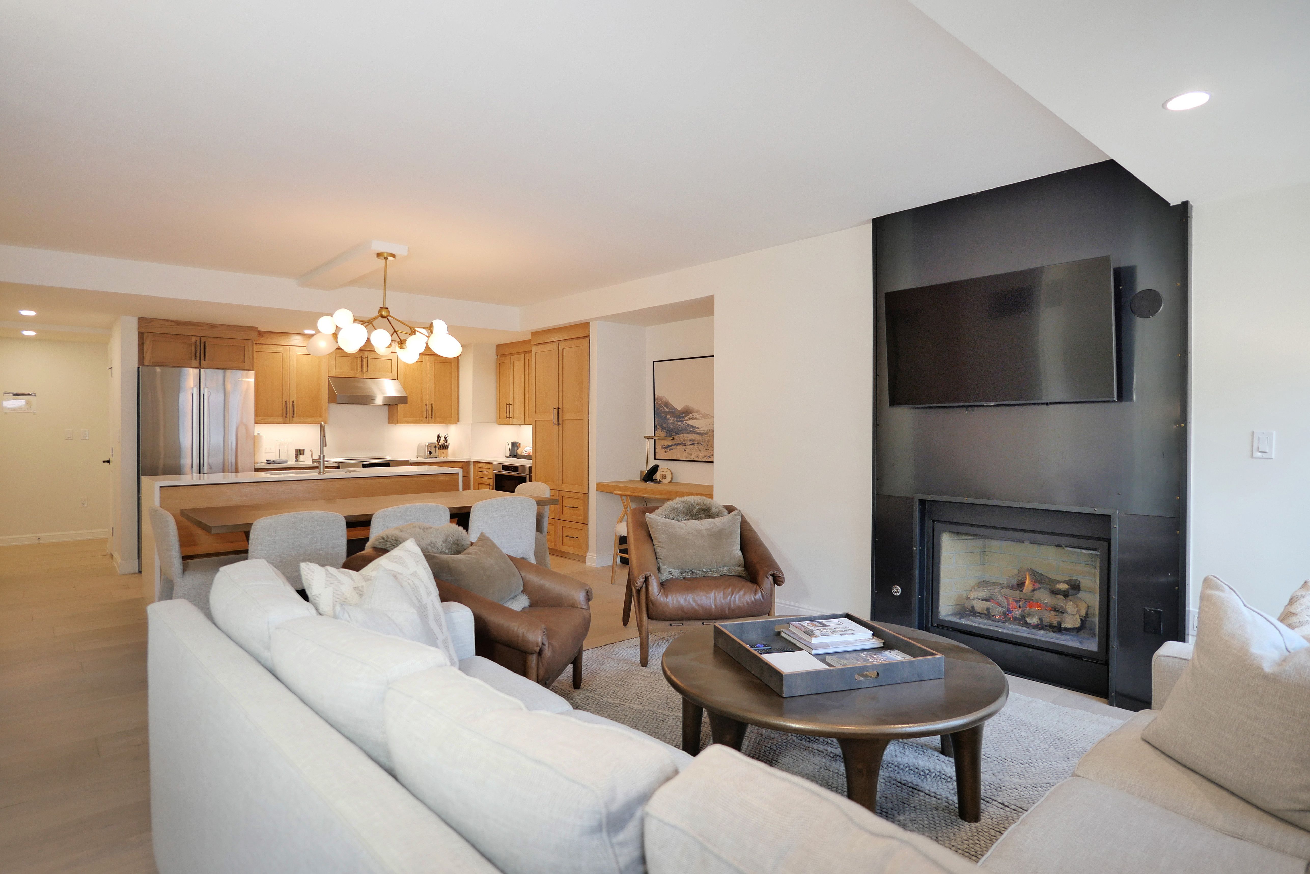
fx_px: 655
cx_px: 655
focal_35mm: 18
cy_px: 437
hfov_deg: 90.0
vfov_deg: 67.4
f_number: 1.7
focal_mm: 9
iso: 800
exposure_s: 1/60
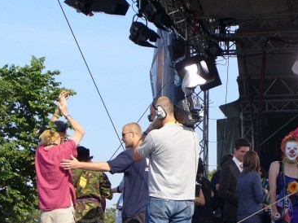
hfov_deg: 18.7
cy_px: 157
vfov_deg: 14.0
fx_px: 903
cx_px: 204
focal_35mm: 105
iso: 80
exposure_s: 1/200
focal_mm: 9.9
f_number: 6.2
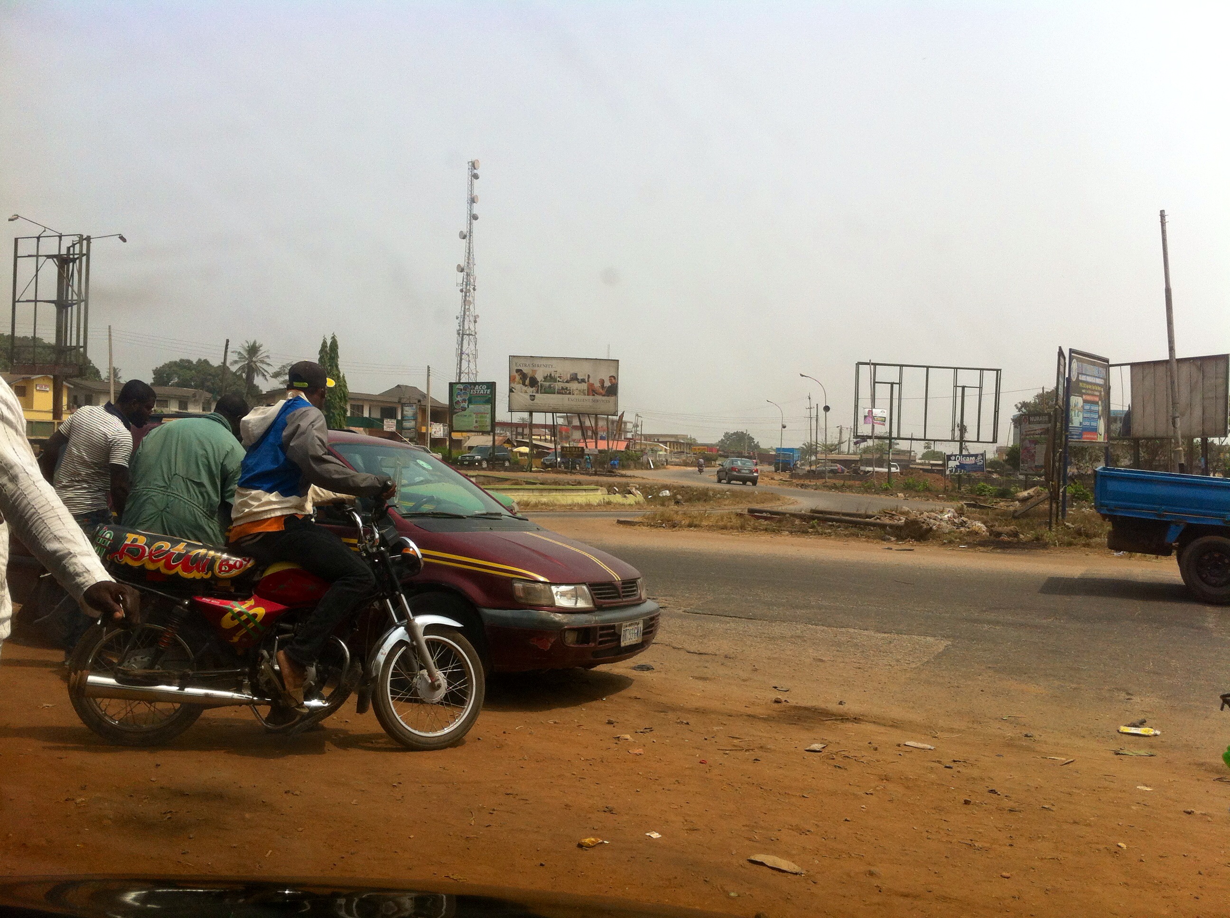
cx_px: 615
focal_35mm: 35
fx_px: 1242
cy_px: 459
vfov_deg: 40.6
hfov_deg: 52.7
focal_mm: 3.85
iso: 80
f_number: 2.8
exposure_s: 1/1312
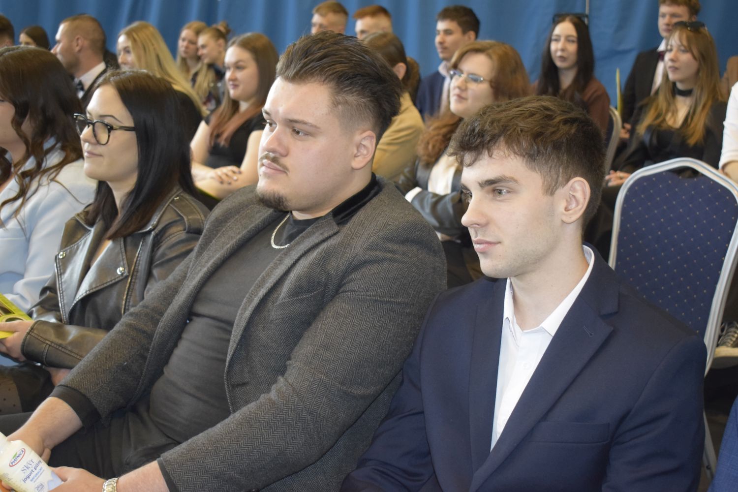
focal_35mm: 54
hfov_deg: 36.9
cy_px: 246
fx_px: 1107
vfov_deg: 25.1
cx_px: 369
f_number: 4.8
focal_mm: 36
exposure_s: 1/60
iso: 2200
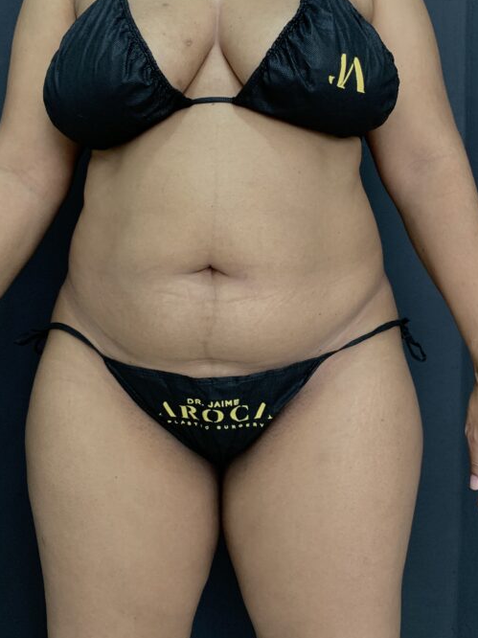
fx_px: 737
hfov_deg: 35.9
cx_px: 213
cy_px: 285
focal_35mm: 40
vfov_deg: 46.7
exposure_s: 1/60
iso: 125
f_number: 1.8
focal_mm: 4.25
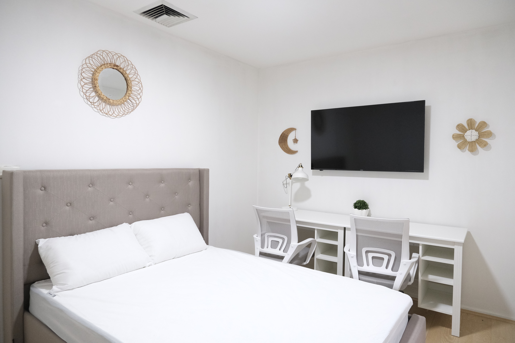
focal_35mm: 23
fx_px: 329
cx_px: 258
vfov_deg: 55.1
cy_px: 172
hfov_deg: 76.1
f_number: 3.5
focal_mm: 15
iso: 3200
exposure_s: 1/100
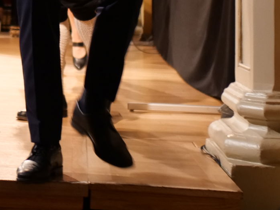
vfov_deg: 10.9
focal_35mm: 128
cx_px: -20
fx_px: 1035
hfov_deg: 15.1
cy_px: -157
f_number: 1.4
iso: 640
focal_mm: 16
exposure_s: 1/60
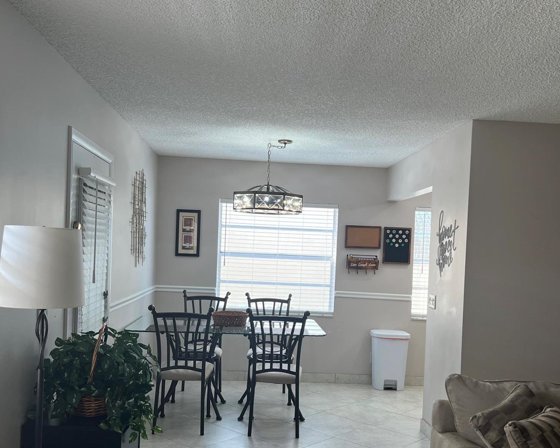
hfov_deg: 50.3
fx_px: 597
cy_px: 267
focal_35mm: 36
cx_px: 287
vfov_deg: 41.0
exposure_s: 1/162
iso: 64
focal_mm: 5.7
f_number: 1.5
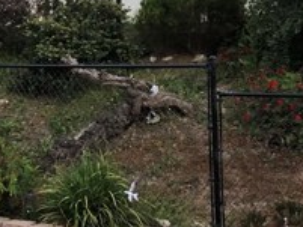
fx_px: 779
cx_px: 66
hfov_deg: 21.8
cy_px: 36
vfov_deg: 16.5
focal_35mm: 89
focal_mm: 3.99
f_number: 1.8
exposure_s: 1/15
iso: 100
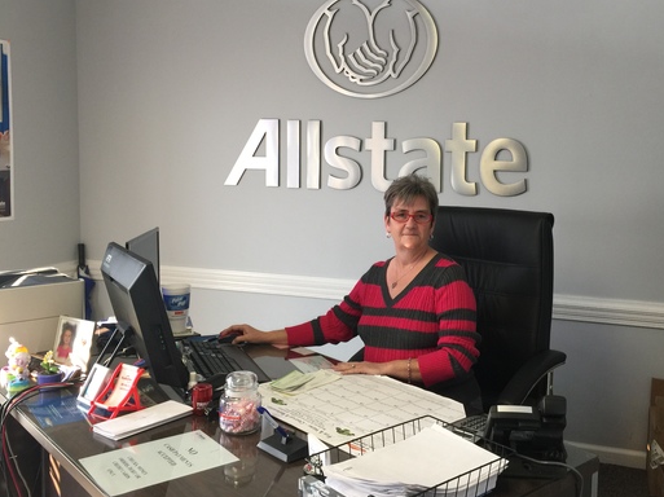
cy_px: 215
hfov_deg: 52.3
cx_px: 395
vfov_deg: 40.6
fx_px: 671
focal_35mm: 35
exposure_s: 1/30
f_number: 2.2
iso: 32
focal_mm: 4.15
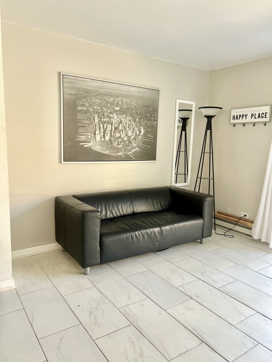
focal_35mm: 26
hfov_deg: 53.1
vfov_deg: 67.3
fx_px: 272
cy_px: 181
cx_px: 136
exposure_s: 1/121
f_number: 1.5
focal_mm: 5.7
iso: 125
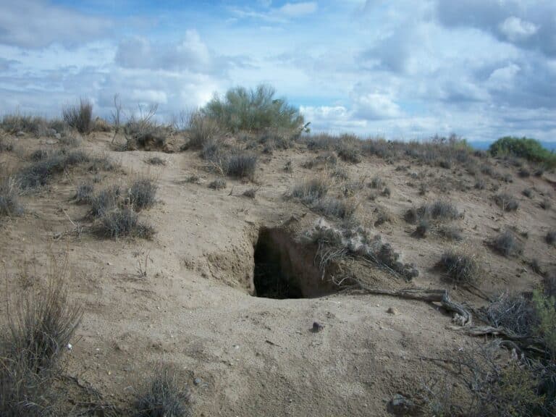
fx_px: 562
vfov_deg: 40.7
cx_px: 278
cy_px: 208
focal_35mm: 35
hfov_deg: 52.6
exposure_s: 1/500
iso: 80
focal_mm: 6.3
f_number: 5.6
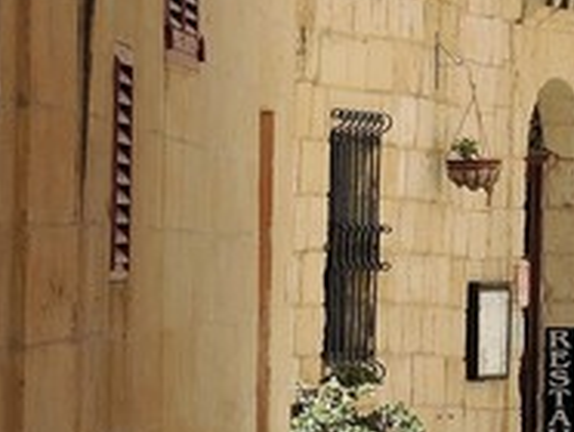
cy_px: 80
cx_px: 485
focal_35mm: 275
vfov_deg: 5.4
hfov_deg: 7.2
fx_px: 4566
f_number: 2.8
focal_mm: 11
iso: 100
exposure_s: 1/800
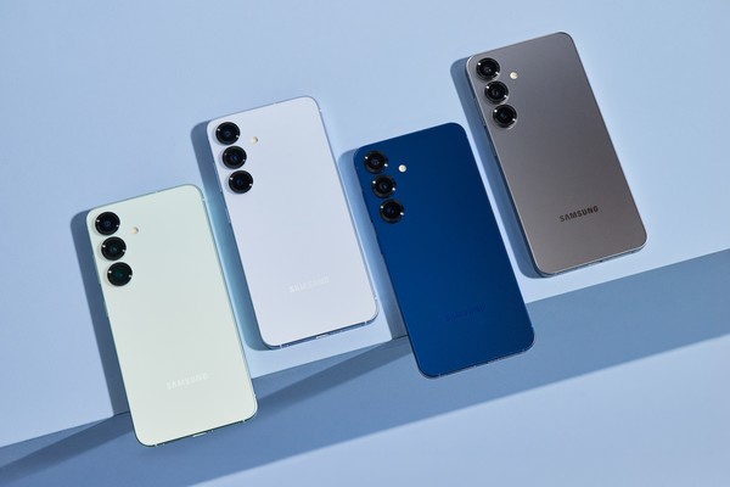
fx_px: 1419
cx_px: 365
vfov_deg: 19.5
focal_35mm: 70
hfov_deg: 28.8
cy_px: 244
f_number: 5.6
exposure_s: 1/80
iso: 1000
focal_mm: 70
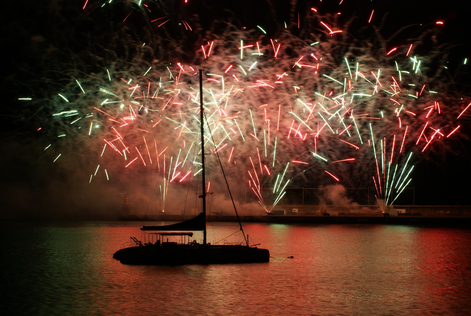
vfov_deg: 25.8
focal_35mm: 52
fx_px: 688
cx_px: 236
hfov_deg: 37.8
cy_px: 158
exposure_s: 1/2.5
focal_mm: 35
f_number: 16
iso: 100
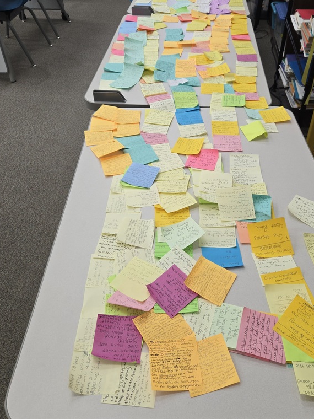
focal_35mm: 31
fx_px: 375
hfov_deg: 45.2
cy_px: 179
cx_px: 186
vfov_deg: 58.1
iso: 80
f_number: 1.8
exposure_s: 1/120
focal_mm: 5.4
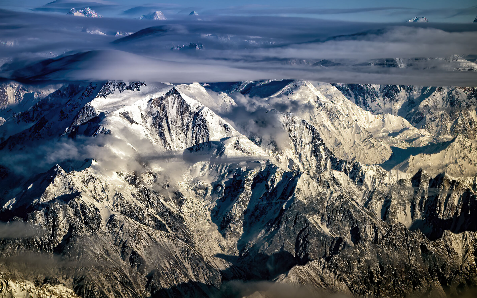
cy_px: 141
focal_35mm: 337
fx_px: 4381
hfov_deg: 6.2
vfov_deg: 3.9
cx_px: 238
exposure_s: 1/640
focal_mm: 330
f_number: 9
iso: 100
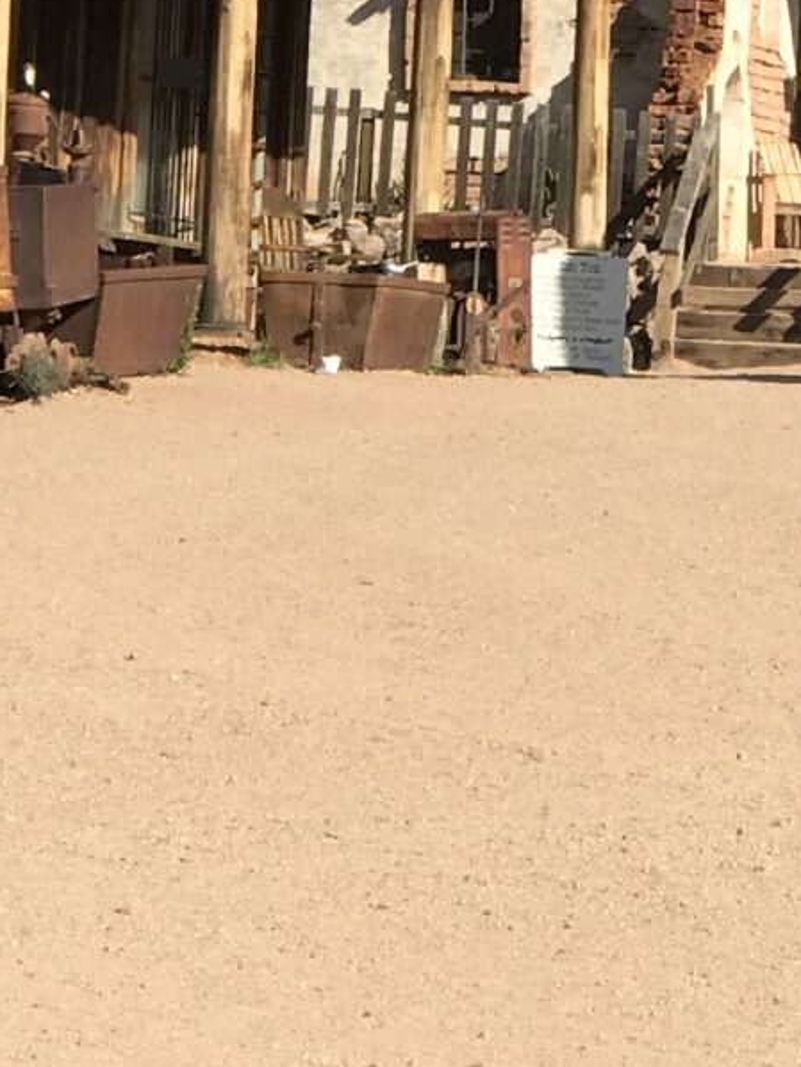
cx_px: 794
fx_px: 7523
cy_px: -241
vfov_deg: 8.0
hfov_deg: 6.1
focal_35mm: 244
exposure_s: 1/948
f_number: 2.8
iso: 20
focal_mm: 6.6
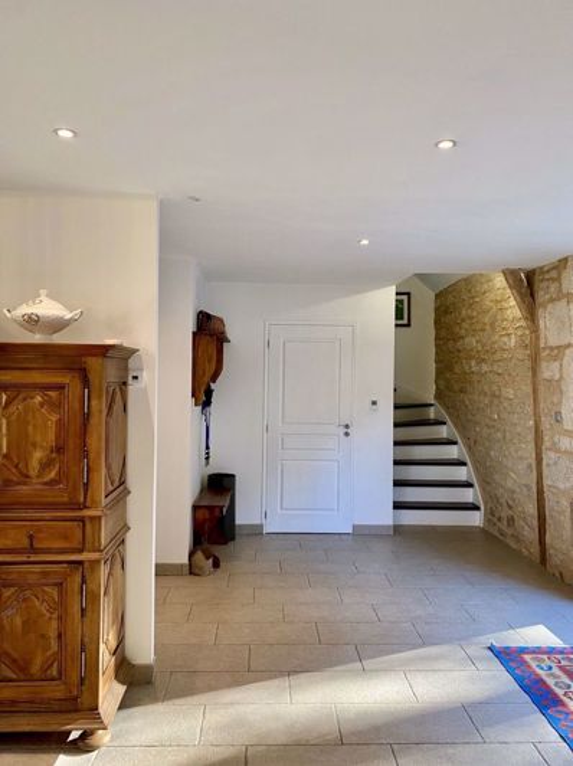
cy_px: 383
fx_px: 575
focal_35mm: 26
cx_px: 286
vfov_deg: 67.4
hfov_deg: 53.0
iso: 100
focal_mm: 4.25
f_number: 1.8
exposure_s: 1/50
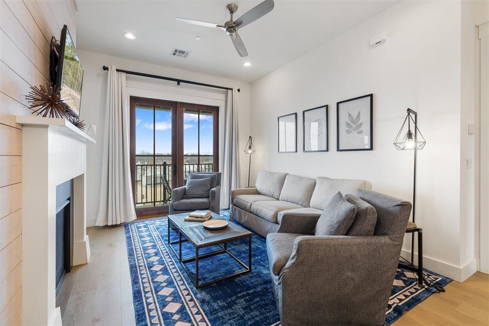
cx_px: 244
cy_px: 163
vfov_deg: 73.7
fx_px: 217
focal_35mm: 16
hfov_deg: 96.7
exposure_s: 1/2.5
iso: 100
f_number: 8
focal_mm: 16
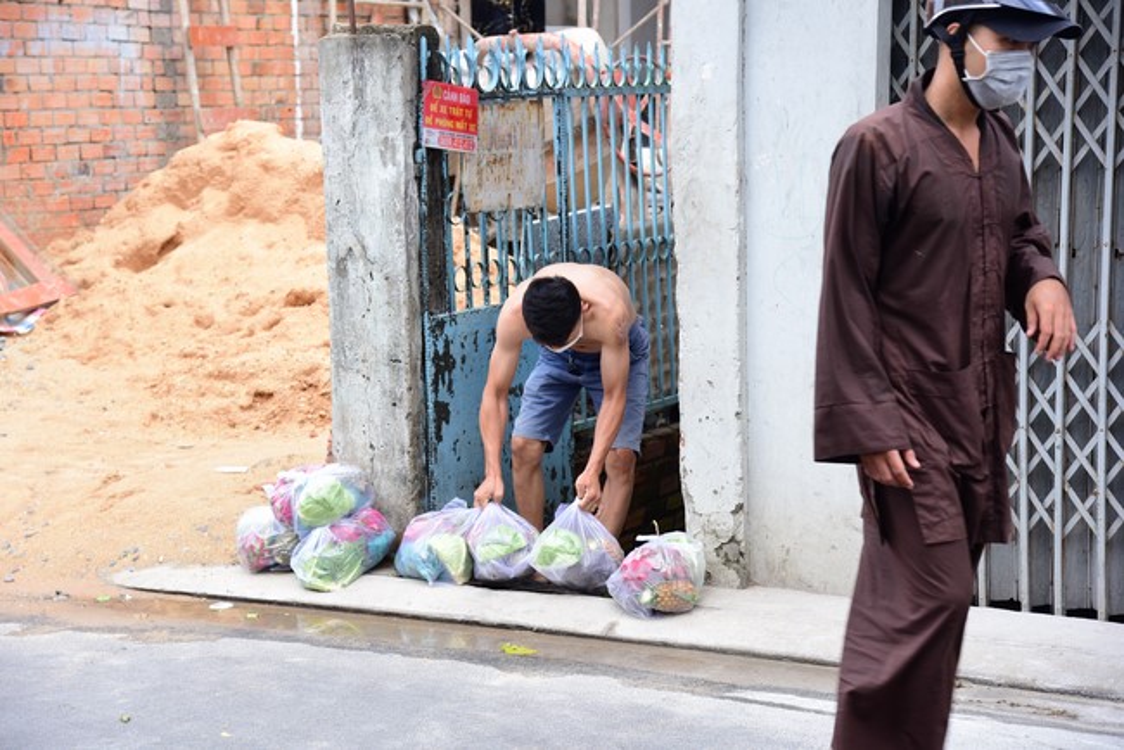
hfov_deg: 26.0
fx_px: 2436
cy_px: 375
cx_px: 562
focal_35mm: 78
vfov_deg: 17.5
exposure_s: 1/125
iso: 320
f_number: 5.6
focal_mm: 78
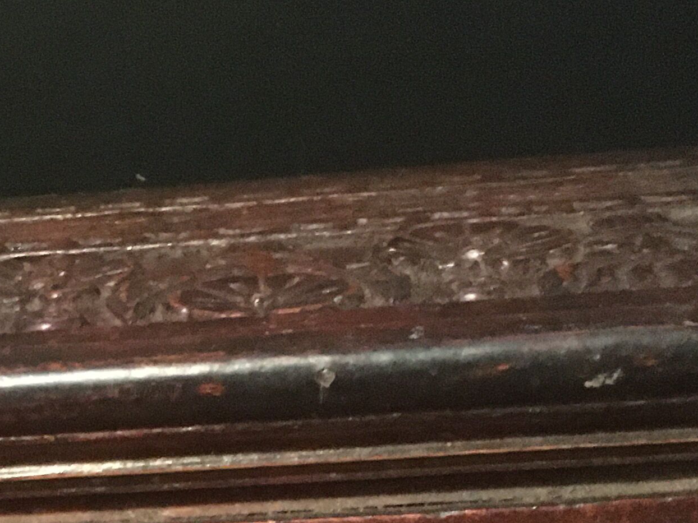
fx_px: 1895
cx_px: 41
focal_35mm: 94
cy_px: 802
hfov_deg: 20.4
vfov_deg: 14.6
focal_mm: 4.15
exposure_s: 1/17
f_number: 2.2
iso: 800
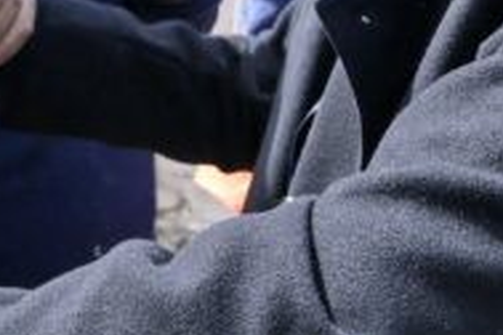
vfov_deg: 16.7
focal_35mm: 76
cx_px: -149
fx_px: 1062
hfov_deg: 23.6
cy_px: -124
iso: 400
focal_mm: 14
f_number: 4.5
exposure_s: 1/1250
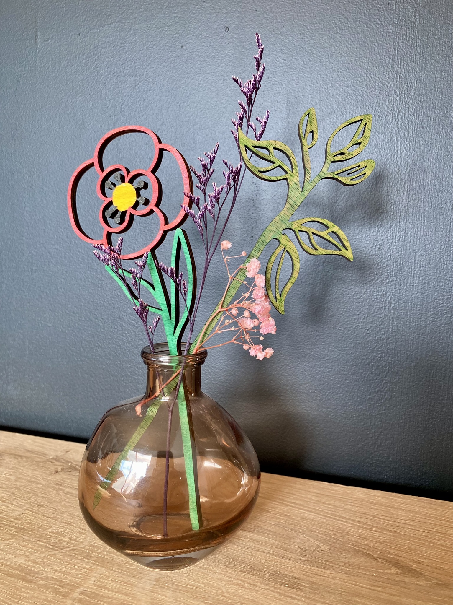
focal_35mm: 26
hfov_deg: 53.1
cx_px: 226
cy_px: 302
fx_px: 454
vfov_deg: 67.3
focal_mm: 4.25
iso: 125
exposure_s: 1/115
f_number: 1.8
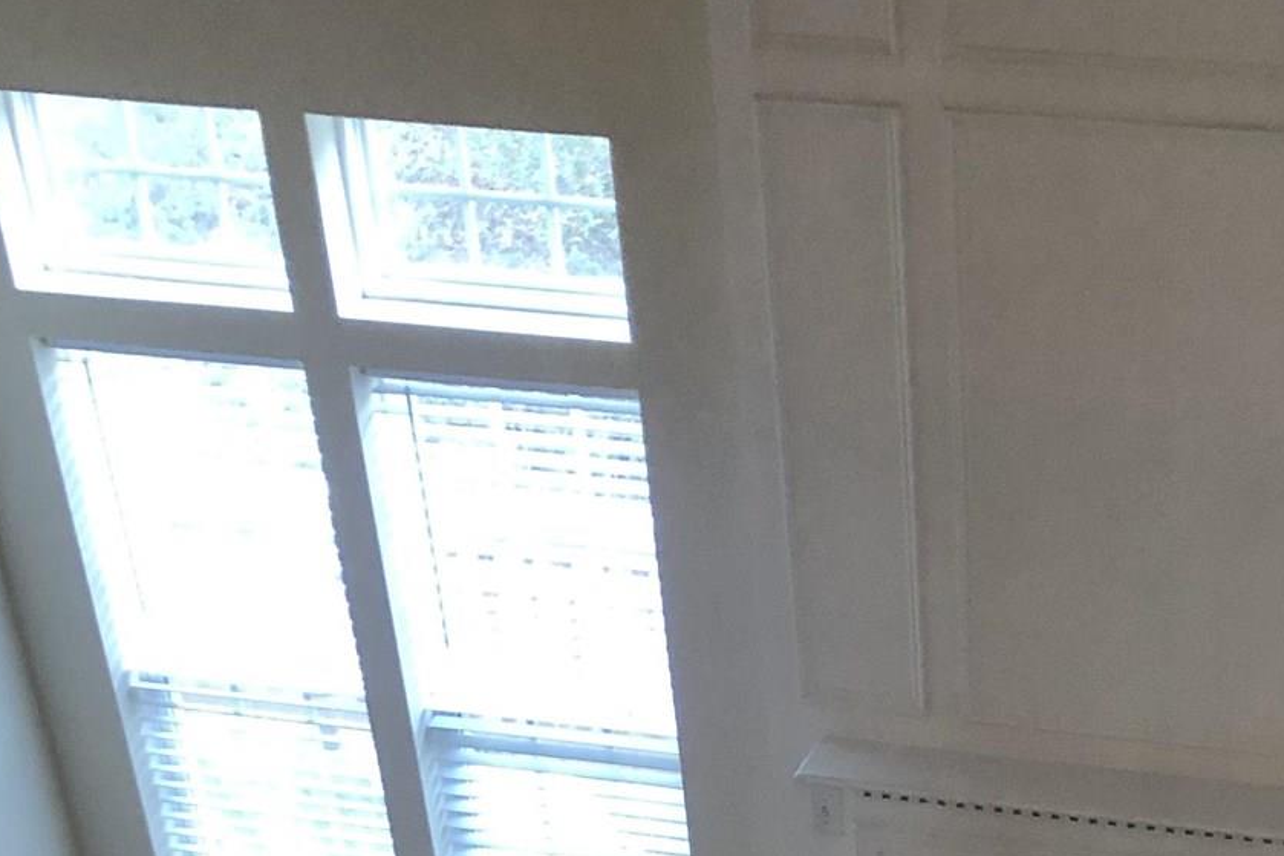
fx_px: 2853
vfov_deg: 15.6
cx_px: 1030
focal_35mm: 80
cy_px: 1305
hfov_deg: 24.9
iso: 64
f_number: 1.8
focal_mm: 4
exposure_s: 1/15
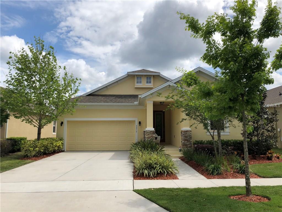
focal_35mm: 28
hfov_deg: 63.4
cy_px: 106
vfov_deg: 49.7
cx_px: 141
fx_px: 228
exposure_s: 1/2667
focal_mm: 3.99
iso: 25
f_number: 1.8
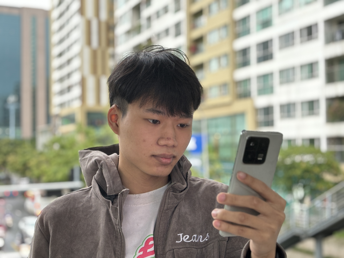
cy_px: 129
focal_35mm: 52
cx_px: 172
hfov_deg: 36.8
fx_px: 517
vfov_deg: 28.0
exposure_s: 1/60
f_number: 1.6
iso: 160
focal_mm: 5.96
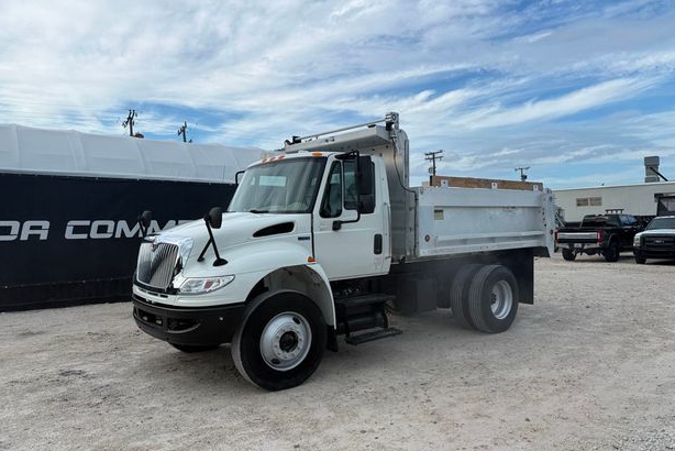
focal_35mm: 26
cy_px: 238
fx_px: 488
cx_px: 348
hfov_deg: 69.3
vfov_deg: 49.6
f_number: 1.78
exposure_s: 1/3425
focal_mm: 6.76
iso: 80
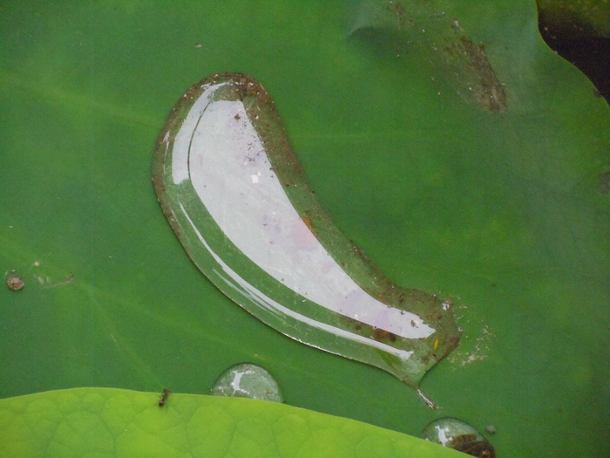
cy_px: 229
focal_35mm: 300
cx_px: 305
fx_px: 5287
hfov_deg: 6.6
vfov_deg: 5.0
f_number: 5.6
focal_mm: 54
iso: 1600
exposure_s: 1/125
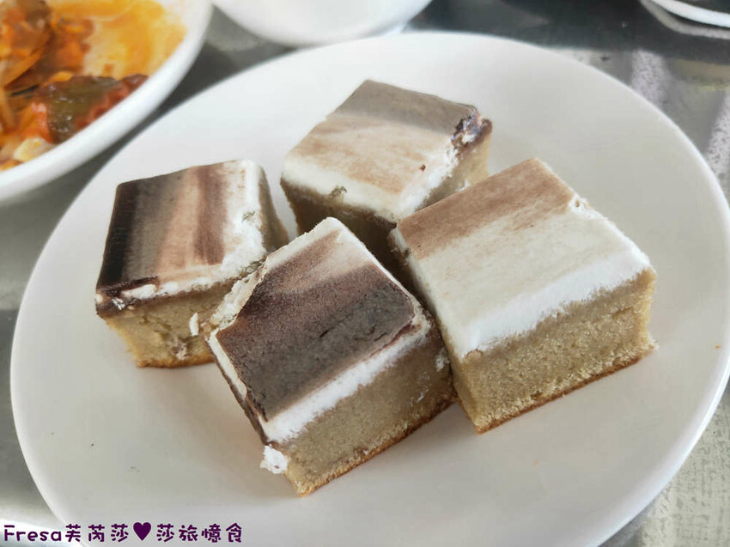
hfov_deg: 73.9
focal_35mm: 23
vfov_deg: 58.9
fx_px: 485
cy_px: 274
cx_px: 365
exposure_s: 1/60
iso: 104
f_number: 1.7
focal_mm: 3.97
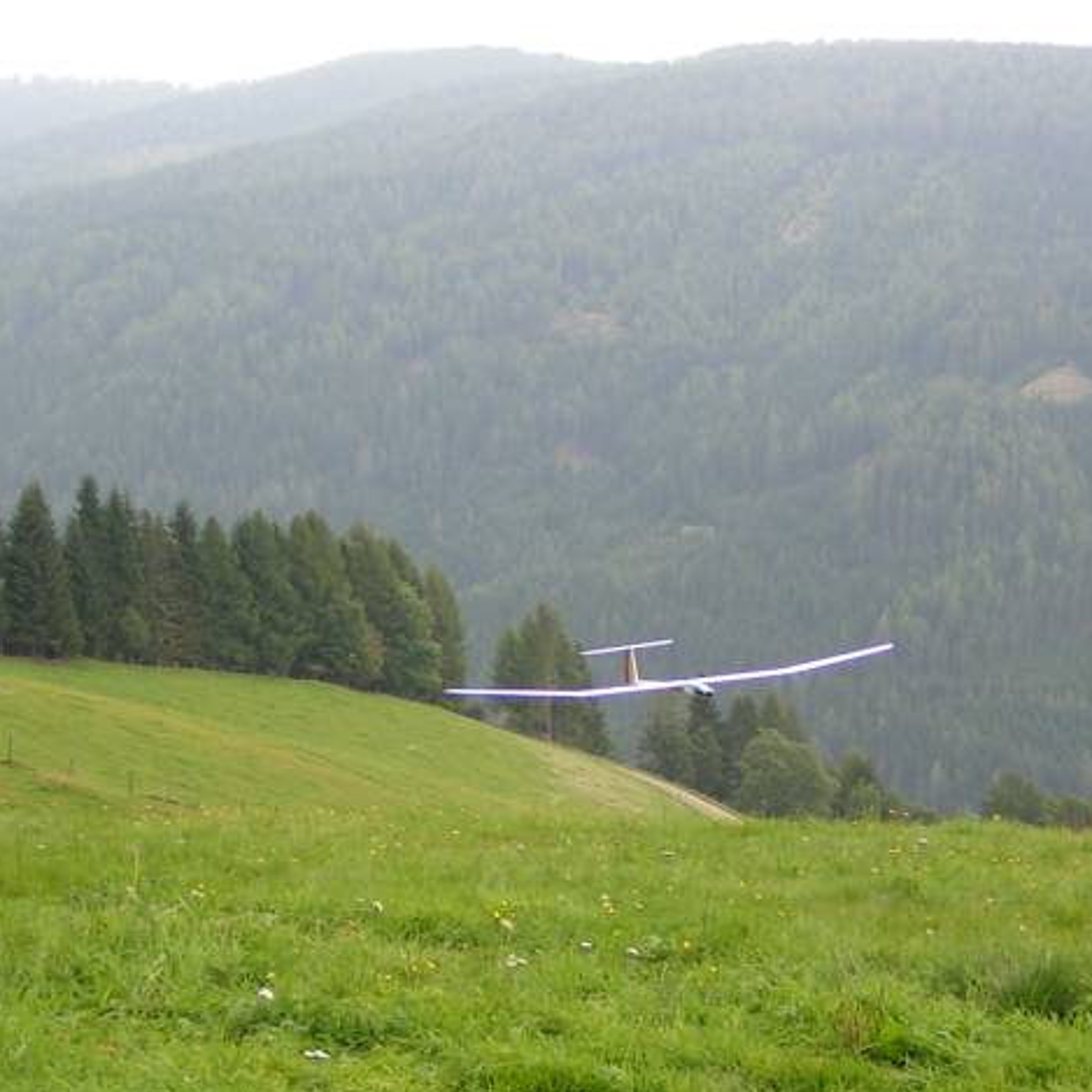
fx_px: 3069
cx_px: 666
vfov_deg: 20.1
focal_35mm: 86
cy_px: 685
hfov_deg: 20.1
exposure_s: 1/200
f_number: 3.2
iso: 50
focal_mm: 8.7
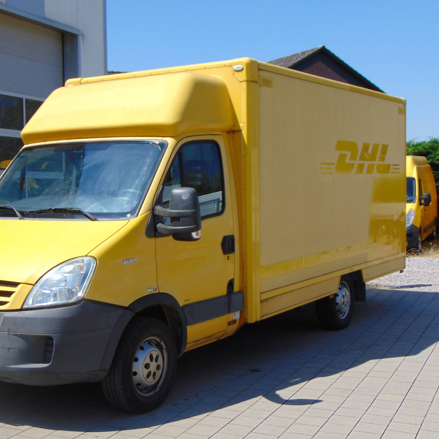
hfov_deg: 33.2
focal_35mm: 51
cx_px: 160
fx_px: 732
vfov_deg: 33.4
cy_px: 223
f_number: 3.3
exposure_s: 1/800
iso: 80
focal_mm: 7.6
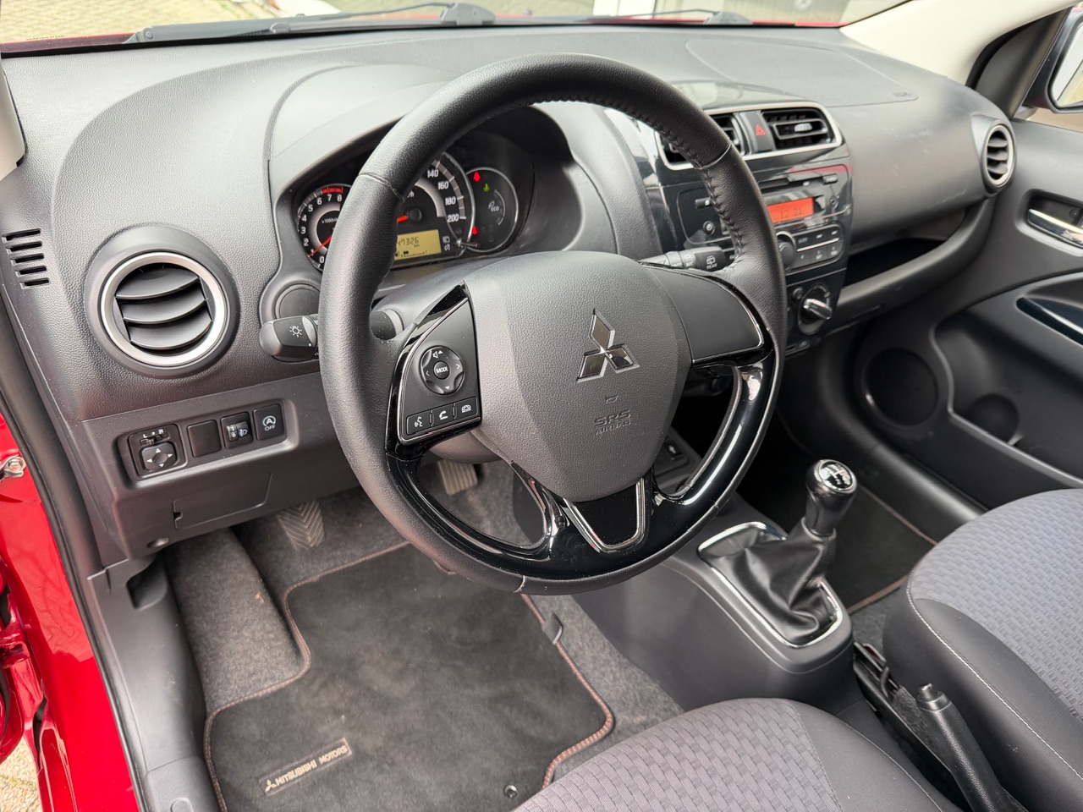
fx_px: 751
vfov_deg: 56.8
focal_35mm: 24
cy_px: 406
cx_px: 542
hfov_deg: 71.6
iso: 200
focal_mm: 6.76
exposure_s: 1/87
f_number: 1.78
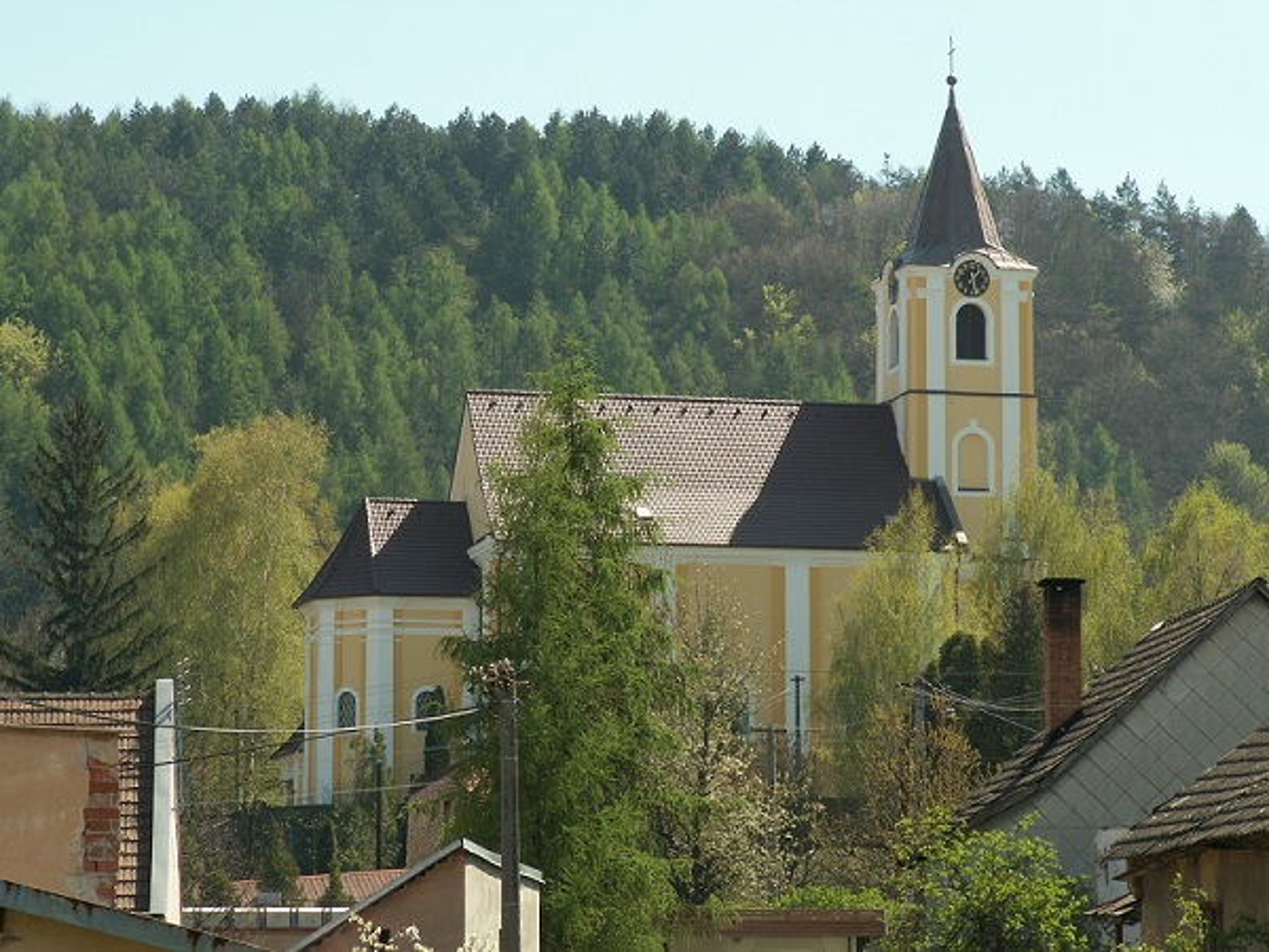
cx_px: 634
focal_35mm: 145
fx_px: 5316
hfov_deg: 13.6
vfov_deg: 10.2
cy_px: 476
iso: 50
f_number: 7.1
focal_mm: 23.79
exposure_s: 1/100
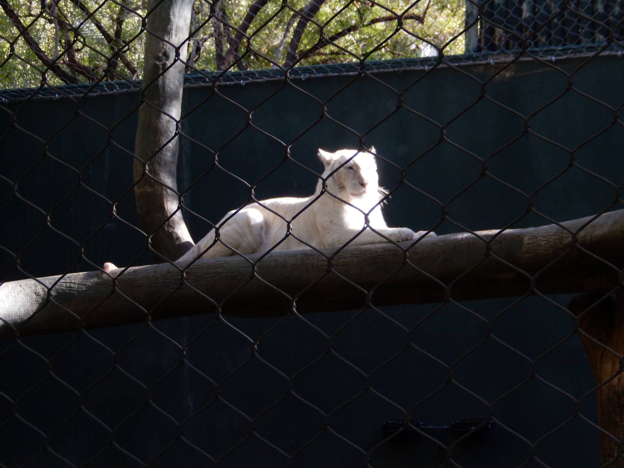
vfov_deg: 12.7
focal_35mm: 117
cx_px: 312
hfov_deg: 16.8
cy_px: 234
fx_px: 2109
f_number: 5.5
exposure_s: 1/60
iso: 160
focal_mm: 21
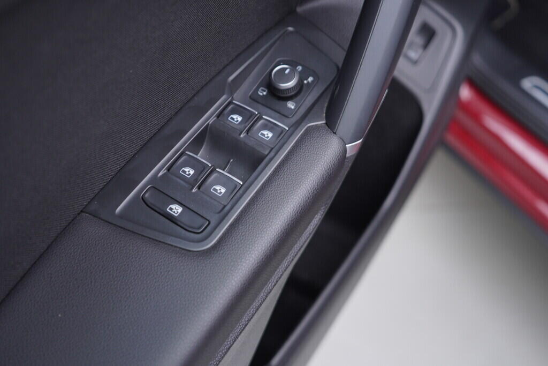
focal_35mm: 36
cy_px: 183
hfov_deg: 53.1
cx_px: 274
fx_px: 548
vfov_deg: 36.9
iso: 160
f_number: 2.8
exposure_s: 1/40
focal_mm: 24
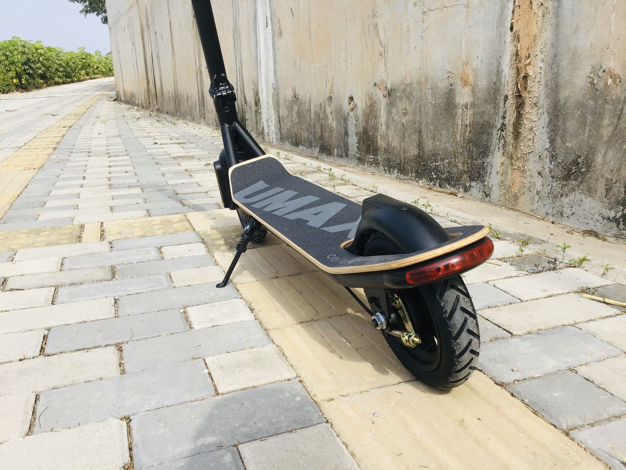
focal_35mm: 31
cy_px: 235
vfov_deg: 45.4
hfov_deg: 58.4
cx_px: 313
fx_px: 561
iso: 25
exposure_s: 1/1087
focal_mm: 3.3
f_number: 2.4
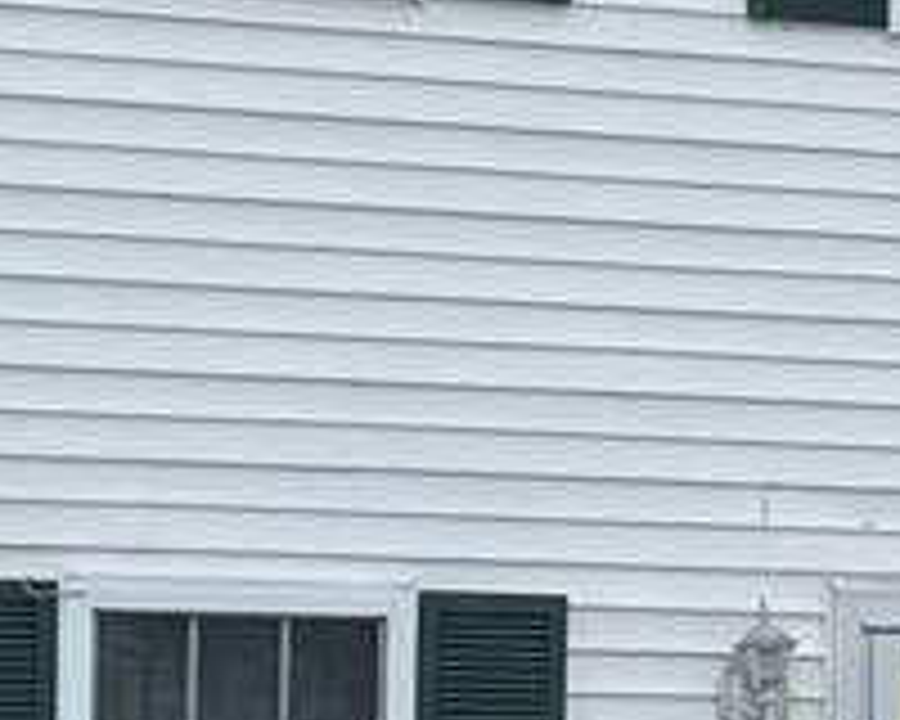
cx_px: 927
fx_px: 3463
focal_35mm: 130
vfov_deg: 11.8
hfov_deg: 14.5
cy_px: 536
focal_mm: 5.7
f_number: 1.5
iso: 50
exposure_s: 1/2915
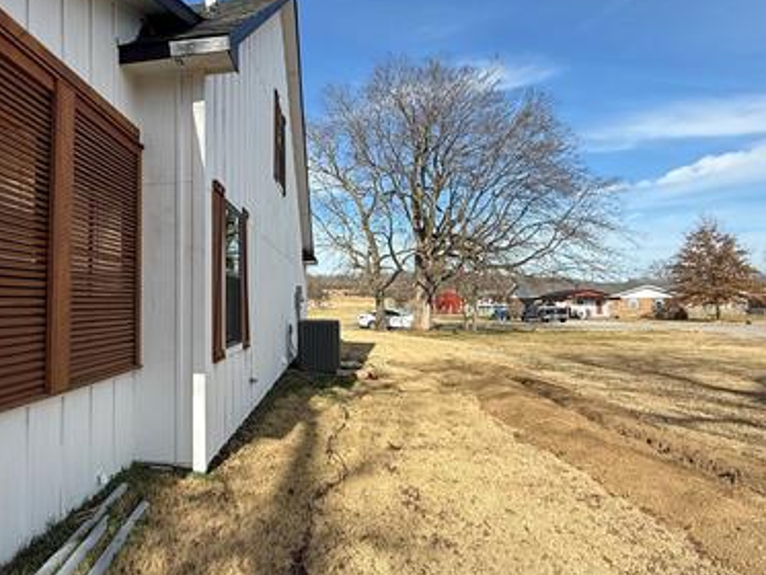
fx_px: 531
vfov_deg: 56.8
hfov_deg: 67.8
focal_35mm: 24
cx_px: 209
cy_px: 265
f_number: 2.2
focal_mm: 2.22
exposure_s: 1/1399
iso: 50
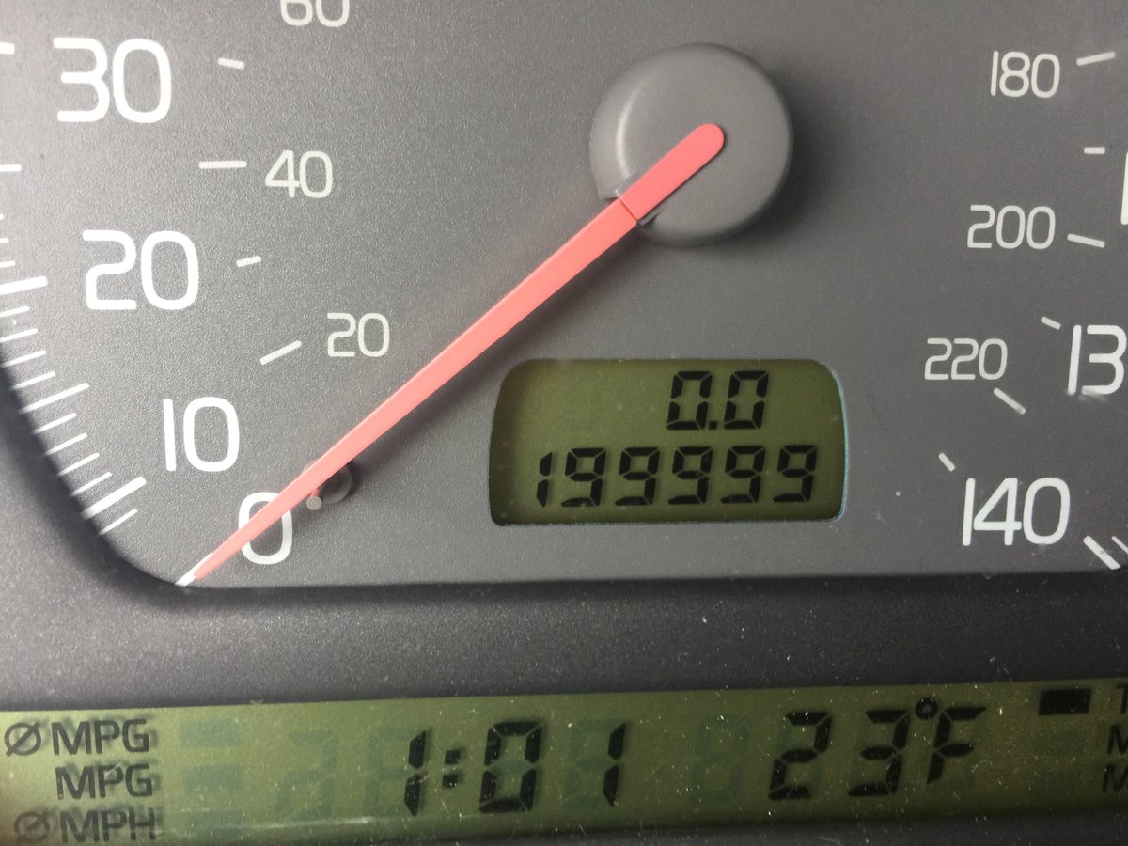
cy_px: 423
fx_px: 945
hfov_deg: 61.7
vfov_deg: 48.2
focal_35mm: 29
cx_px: 564
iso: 32
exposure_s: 1/15
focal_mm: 4.15
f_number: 2.2
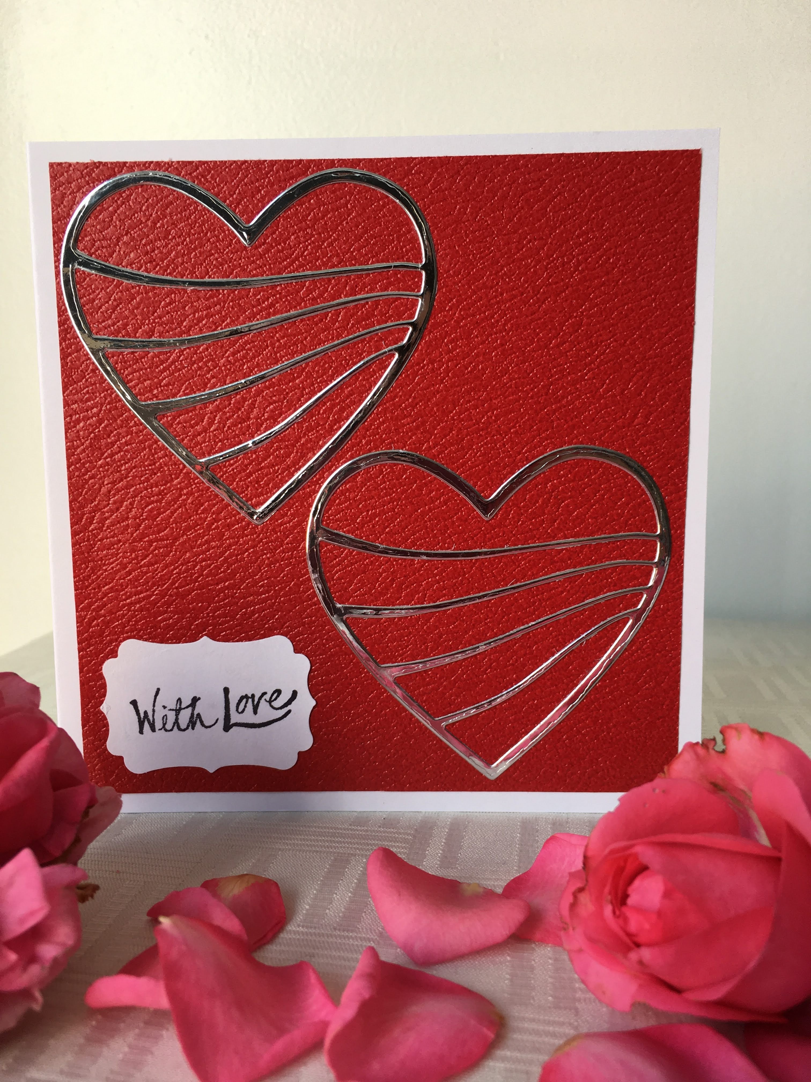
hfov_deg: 48.2
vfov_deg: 61.7
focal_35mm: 29
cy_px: 541
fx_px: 906
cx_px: 406
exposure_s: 1/50
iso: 32
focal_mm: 4.15
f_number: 2.2
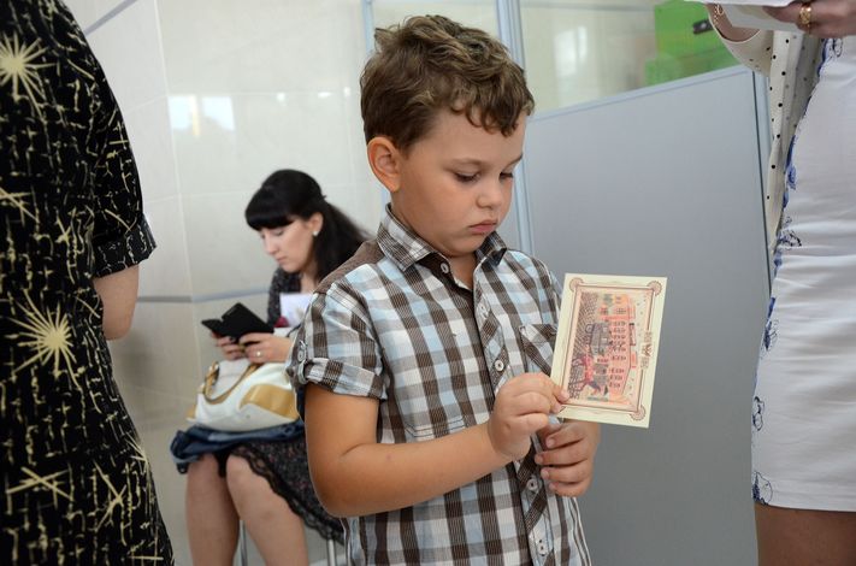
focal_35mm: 45
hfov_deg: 43.7
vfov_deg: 29.7
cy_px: 283
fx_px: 1067
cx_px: 428
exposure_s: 1/200
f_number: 4.2
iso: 1400
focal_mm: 30
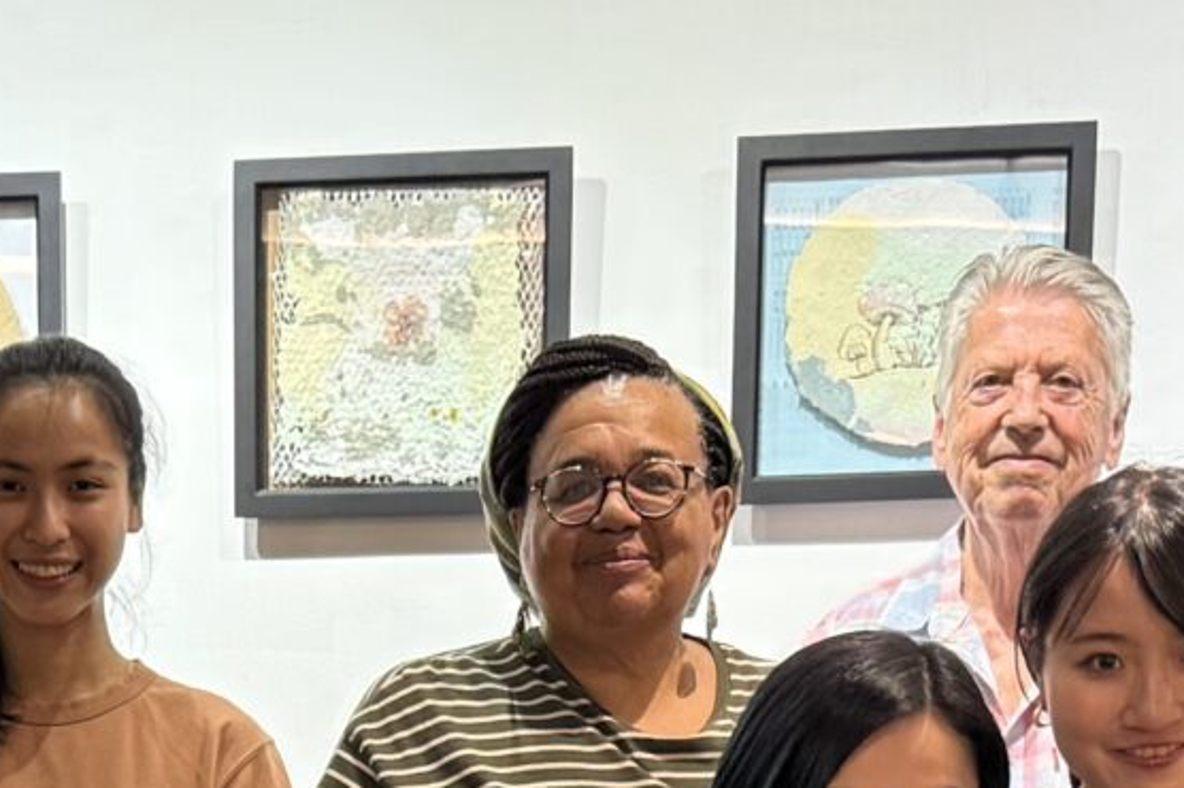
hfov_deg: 17.6
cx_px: 172
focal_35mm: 115
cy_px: 1533
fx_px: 3780
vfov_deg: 10.9
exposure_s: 1/50
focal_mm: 6.76
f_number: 1.78
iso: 160
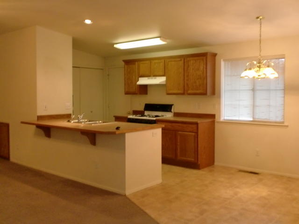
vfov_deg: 40.7
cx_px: 150
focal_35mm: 35
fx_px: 302
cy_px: 112
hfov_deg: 52.6
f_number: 3.1
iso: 400
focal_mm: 6.3
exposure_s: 1/50
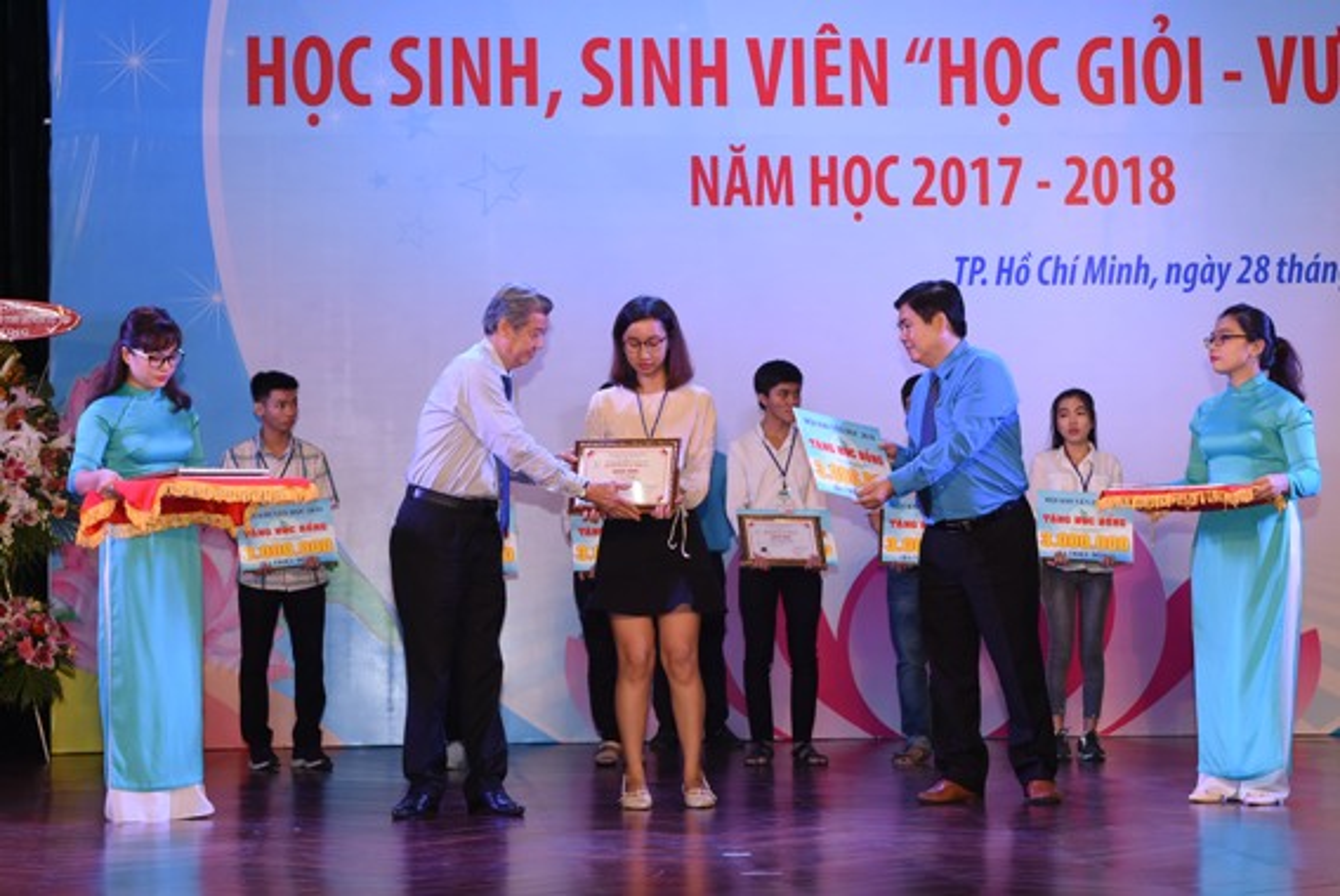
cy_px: 448
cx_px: 670
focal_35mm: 84
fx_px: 3130
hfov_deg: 24.2
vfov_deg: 16.3
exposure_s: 1/125
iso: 800
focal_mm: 56
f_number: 5.6
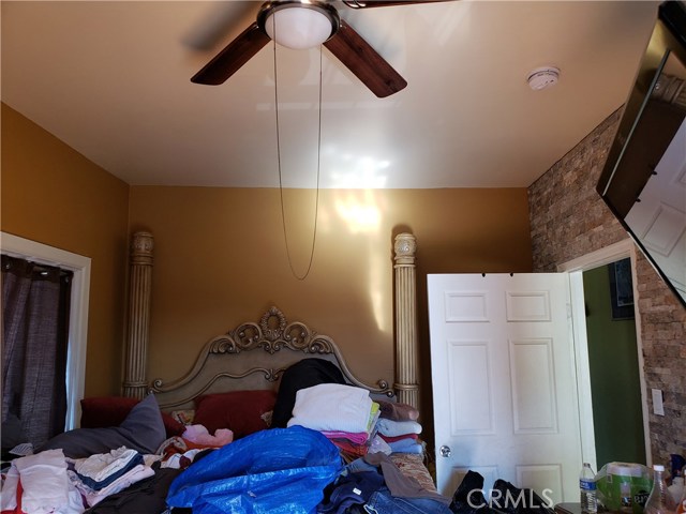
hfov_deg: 67.3
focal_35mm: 26
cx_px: 343
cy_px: 257
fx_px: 515
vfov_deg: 53.1
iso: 160
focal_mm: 4.3
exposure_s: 1/60
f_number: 2.4
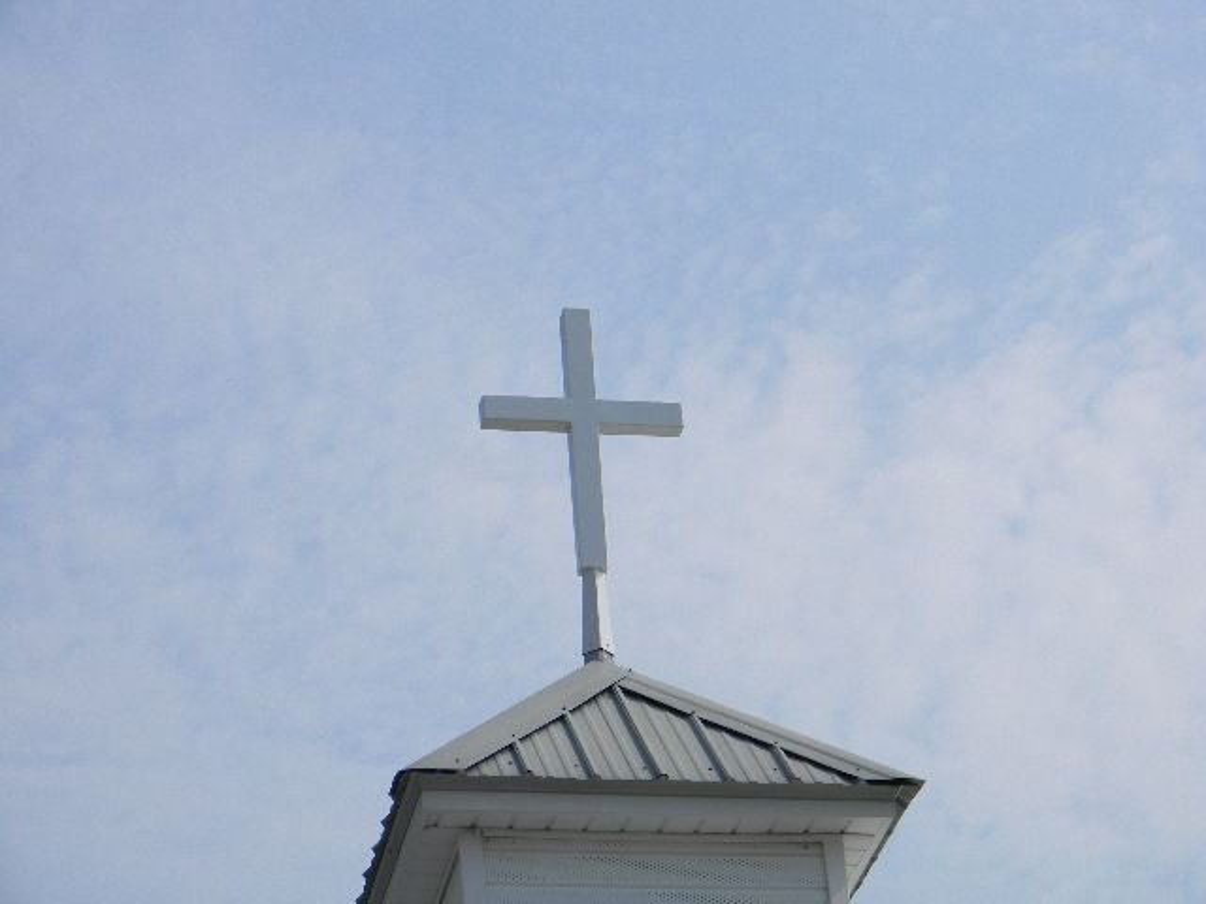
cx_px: 603
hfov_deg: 18.7
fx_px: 3658
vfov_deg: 14.1
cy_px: 452
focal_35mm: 105
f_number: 9.4
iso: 80
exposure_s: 1/316
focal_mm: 19
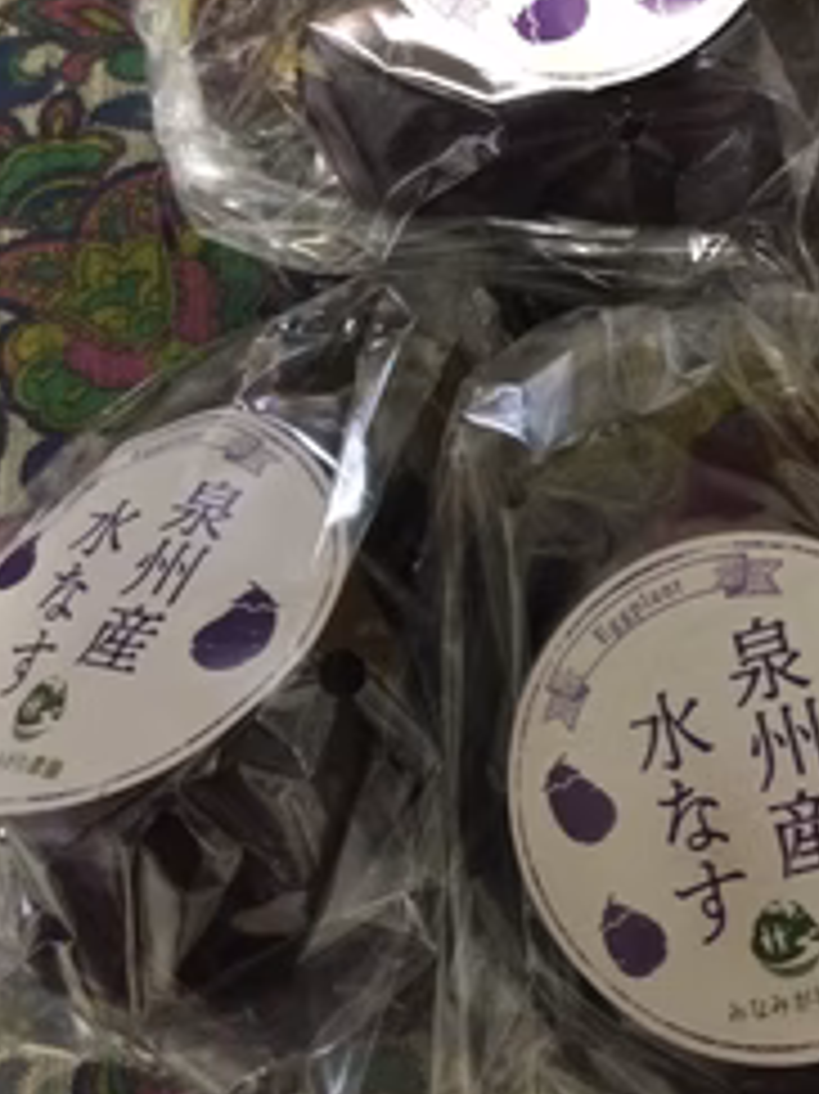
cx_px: 594
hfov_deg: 28.2
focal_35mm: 51
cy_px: 576
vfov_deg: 37.5
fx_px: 1610
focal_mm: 3.3
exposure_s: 1/15
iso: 250
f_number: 2.4
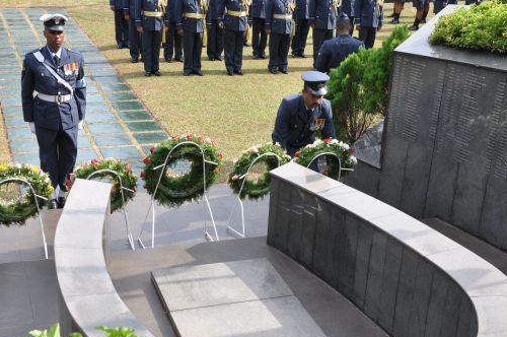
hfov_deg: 36.9
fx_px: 760
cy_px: 172
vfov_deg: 25.0
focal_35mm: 54
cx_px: 238
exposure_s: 1/125
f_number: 10
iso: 250
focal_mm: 30
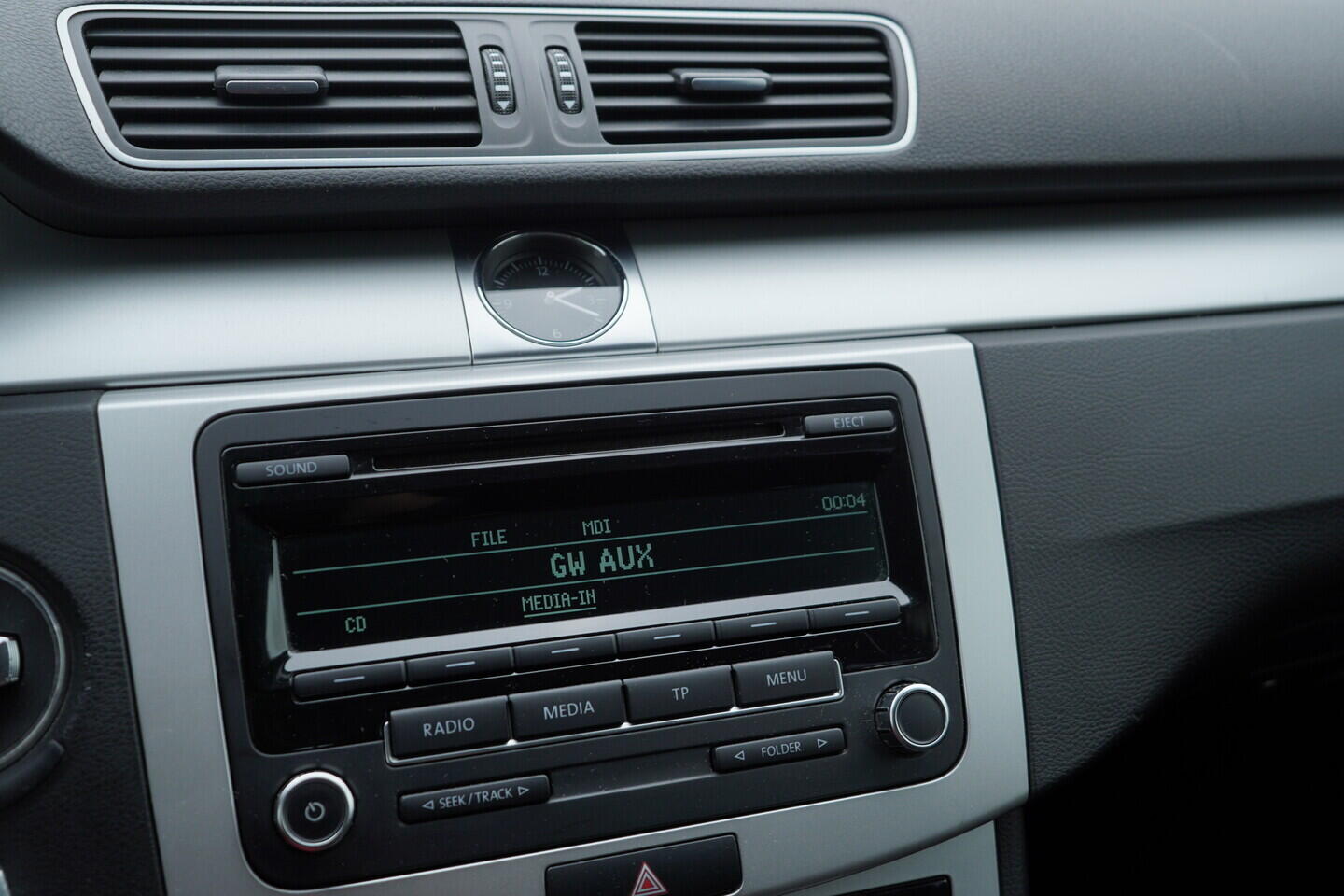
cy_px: 448
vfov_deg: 36.9
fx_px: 1344
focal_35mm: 36
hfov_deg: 53.1
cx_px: 672
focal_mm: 24
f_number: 3.5
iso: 125
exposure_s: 1/60
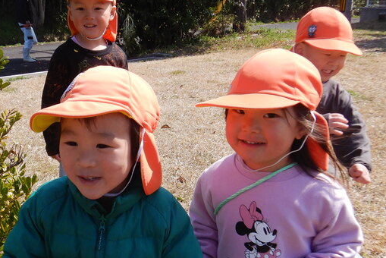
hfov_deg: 40.1
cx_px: 150
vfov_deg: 27.5
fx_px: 526
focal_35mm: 49
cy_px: 162
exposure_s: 1/1500
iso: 125
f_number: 2.8
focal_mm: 4.3
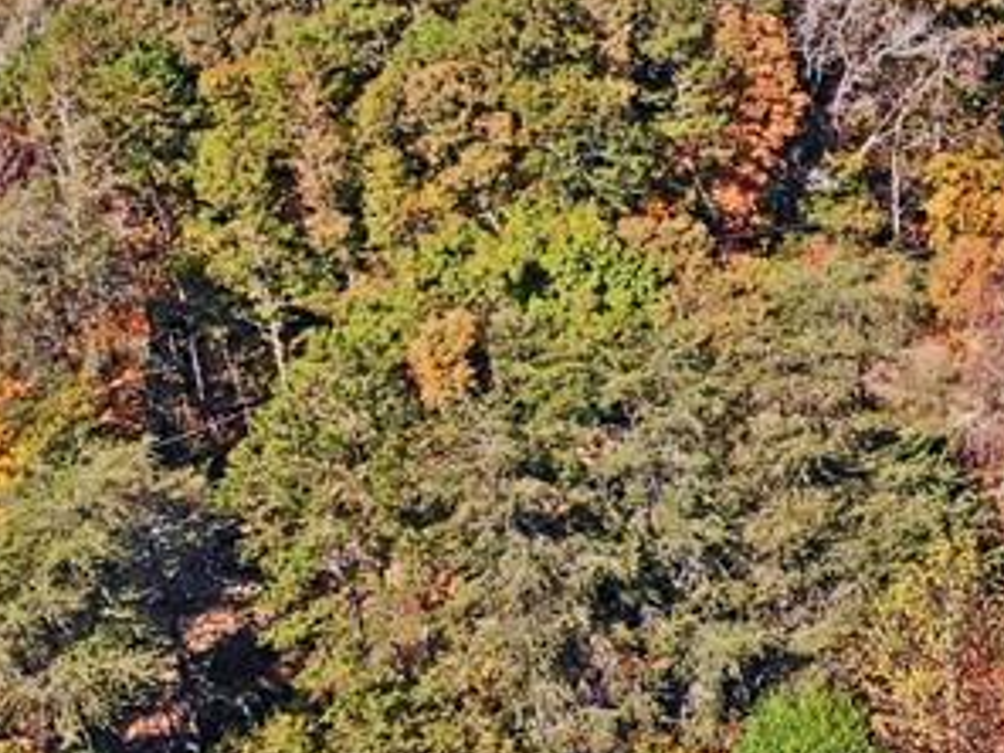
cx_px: 1489
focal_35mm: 83
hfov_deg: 20.3
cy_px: 287
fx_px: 2407
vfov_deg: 17.8
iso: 100
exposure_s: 1/748
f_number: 2.8
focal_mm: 4.5
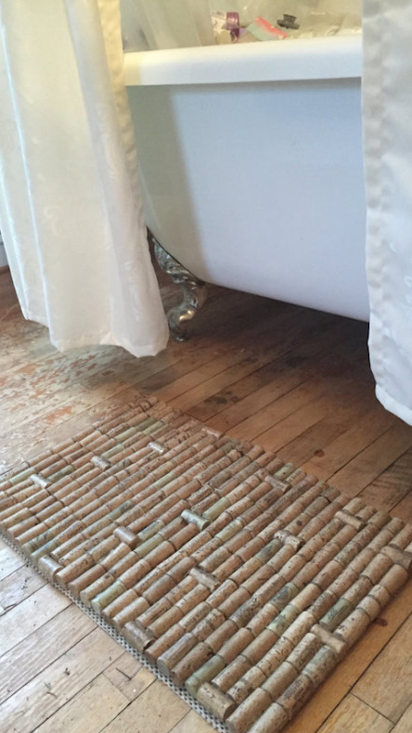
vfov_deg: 61.0
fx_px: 622
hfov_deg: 36.7
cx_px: 213
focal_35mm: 32
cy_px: 368
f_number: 2.2
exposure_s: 1/20
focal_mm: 4.15
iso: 250
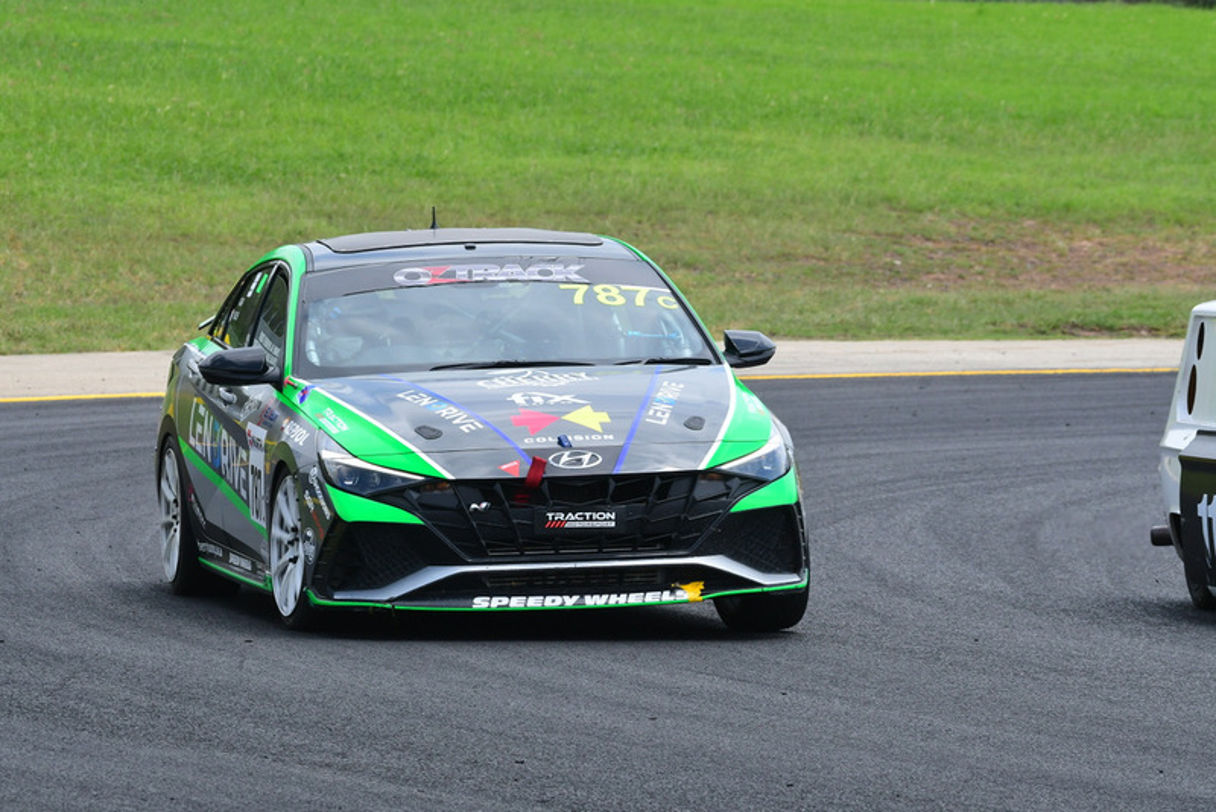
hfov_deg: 5.5
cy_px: 406
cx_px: 608
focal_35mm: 375
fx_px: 12671
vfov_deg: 3.7
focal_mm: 250
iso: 640
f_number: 11
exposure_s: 1/640
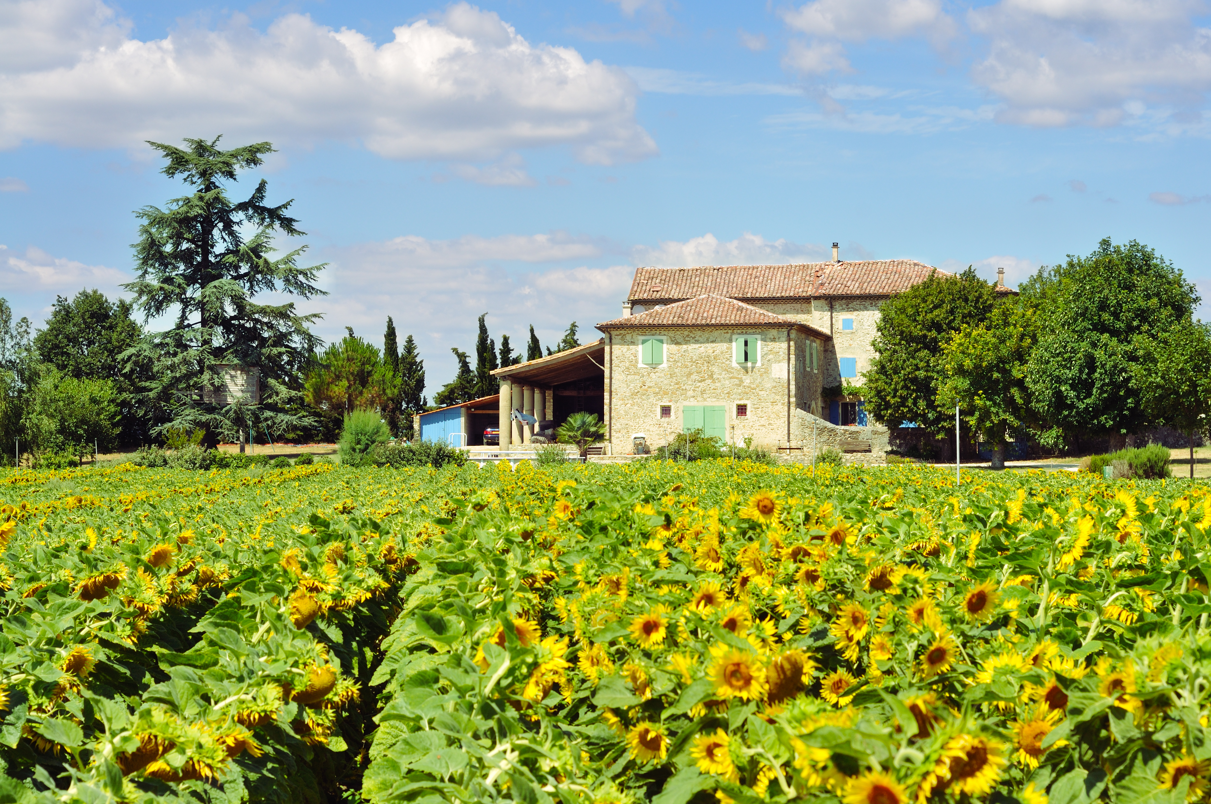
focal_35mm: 75
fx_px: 2520
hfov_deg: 27.0
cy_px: 402
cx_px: 606
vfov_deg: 18.1
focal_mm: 50
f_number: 9
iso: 200
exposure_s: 1/320
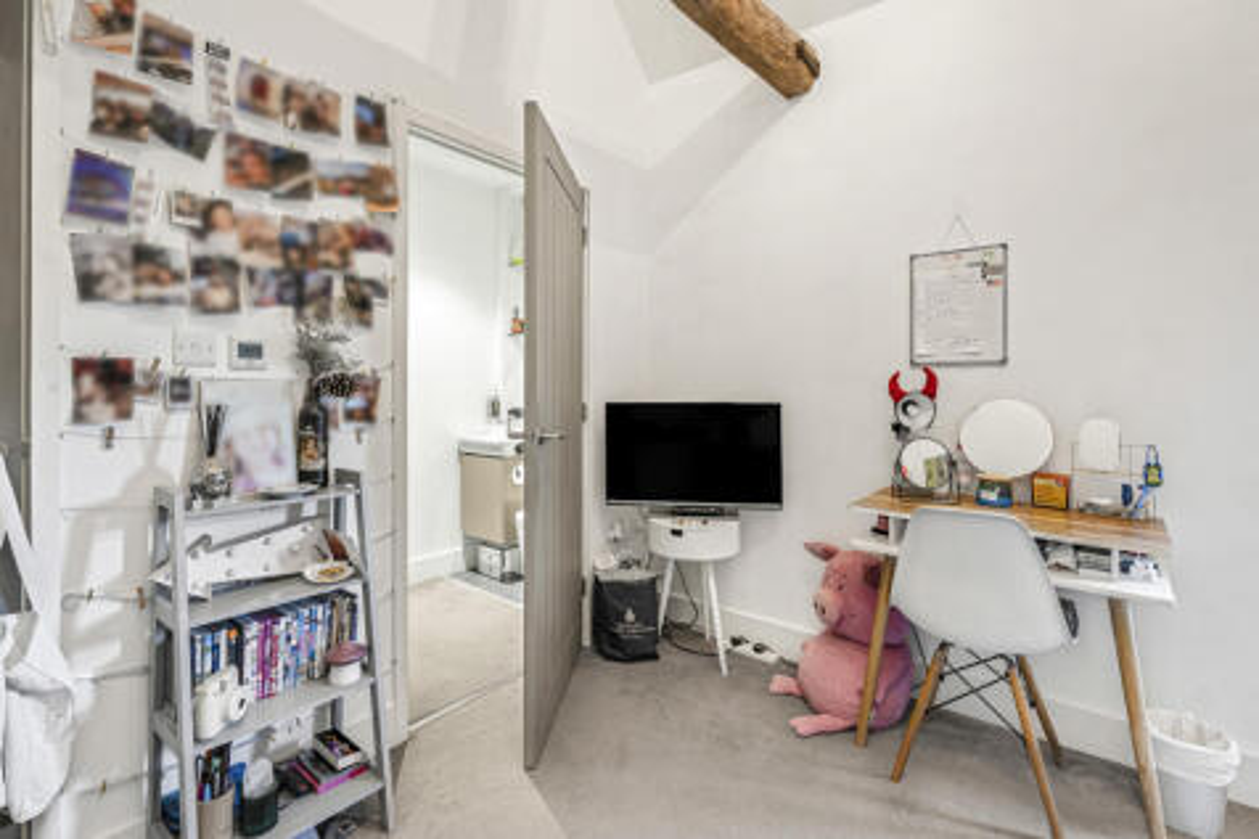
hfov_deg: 96.8
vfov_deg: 73.7
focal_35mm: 16
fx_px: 559
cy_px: 420
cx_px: 630
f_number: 8
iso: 400
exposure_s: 1/4
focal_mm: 16
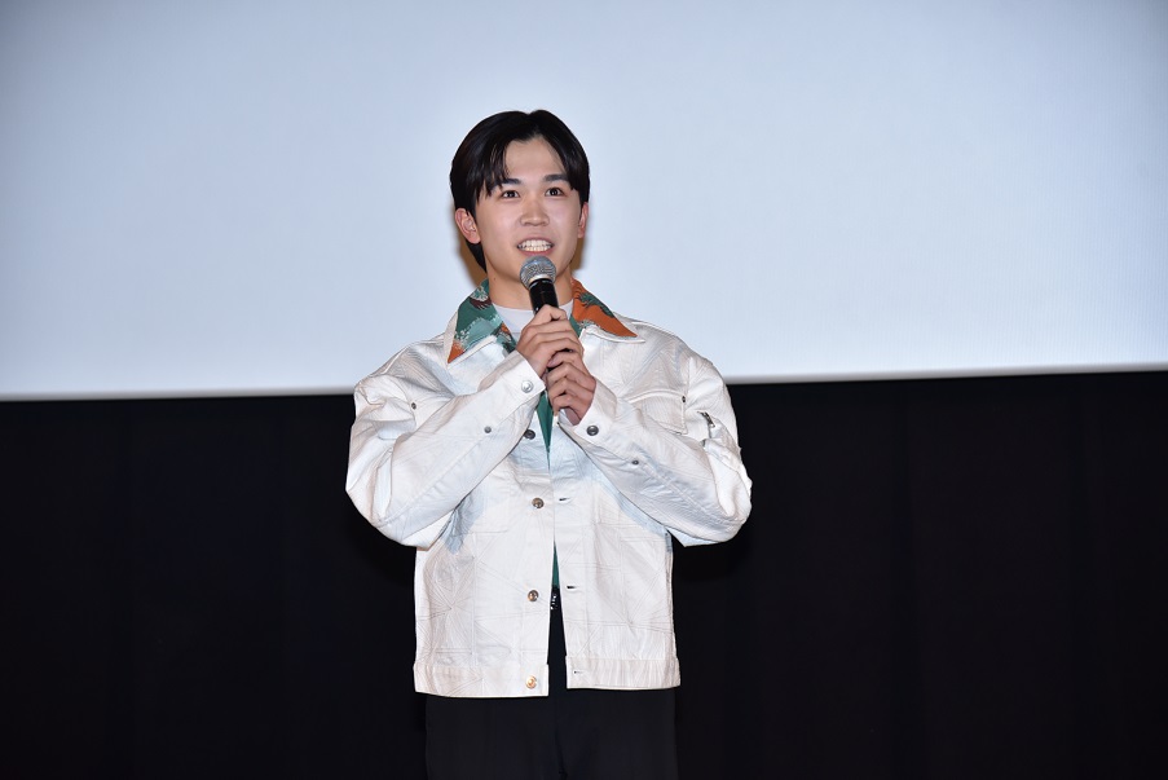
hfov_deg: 21.4
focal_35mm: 95
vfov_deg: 14.4
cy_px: 390
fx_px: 3084
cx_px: 584
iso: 1000
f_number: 4.5
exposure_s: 1/200
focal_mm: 95
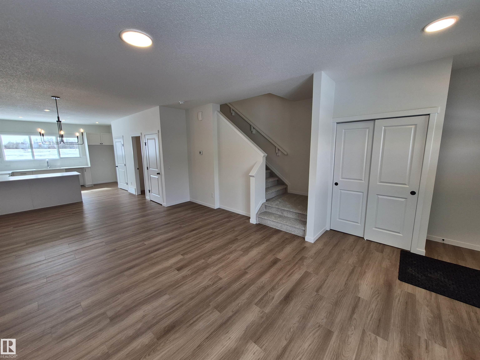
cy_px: 180
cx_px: 240
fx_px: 180
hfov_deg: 106.2
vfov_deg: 89.9
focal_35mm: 13
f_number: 2.2
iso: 50
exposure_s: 1/141
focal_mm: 1.74
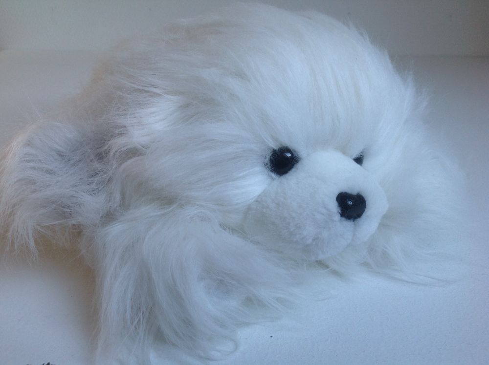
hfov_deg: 52.7
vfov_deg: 40.6
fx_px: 494
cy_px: 182
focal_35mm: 35
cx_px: 244
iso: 50
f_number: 2.4
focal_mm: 4.28
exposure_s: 1/20
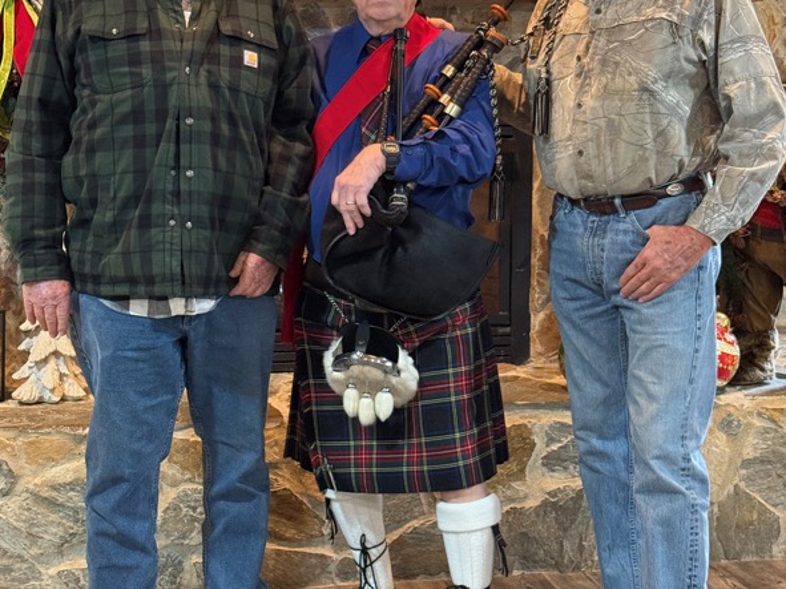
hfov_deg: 29.8
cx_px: 390
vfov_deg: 22.6
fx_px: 1476
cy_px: 265
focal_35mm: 65
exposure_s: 1/40
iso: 500
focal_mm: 6.76
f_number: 1.78
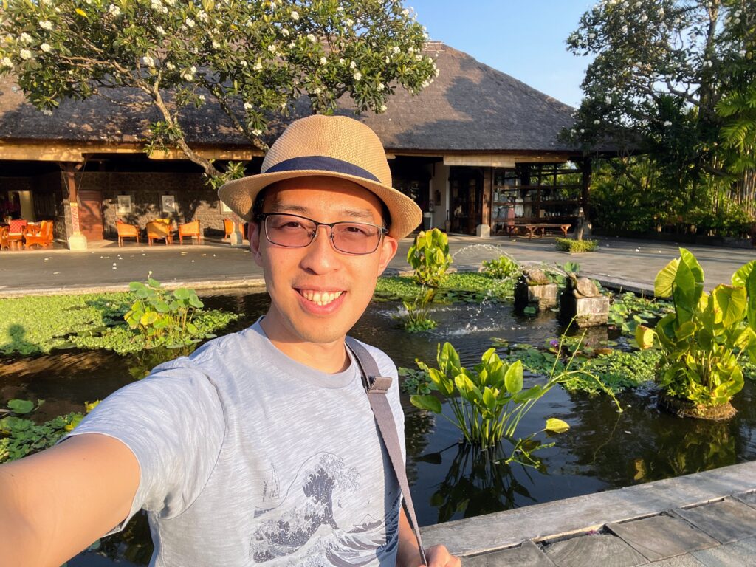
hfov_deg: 73.9
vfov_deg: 58.9
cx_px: 378
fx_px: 502
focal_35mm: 23
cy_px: 284
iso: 25
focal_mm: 2.71
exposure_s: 1/389
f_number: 2.2
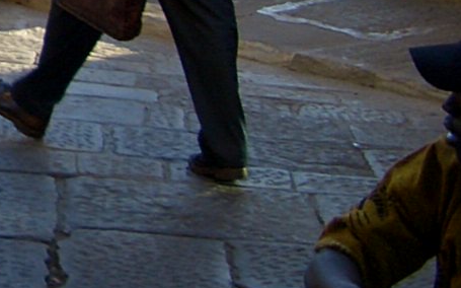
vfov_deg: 7.6
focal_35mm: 167
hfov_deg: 11.4
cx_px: -453
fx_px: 2097
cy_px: -274
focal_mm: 5.8
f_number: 2.6
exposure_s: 1/200
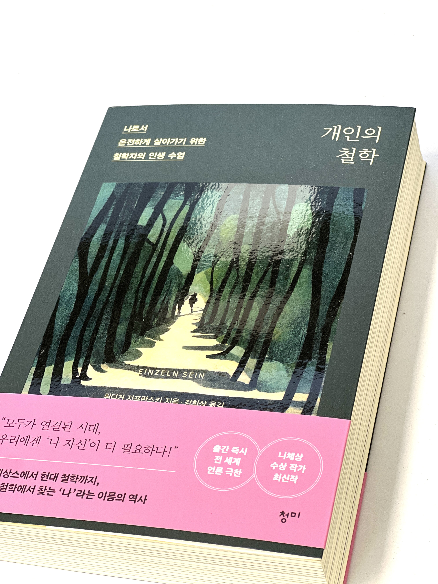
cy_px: 292
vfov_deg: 25.3
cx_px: 219
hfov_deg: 19.1
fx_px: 1299
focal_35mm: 77
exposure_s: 1/40
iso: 160
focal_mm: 9
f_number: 2.8
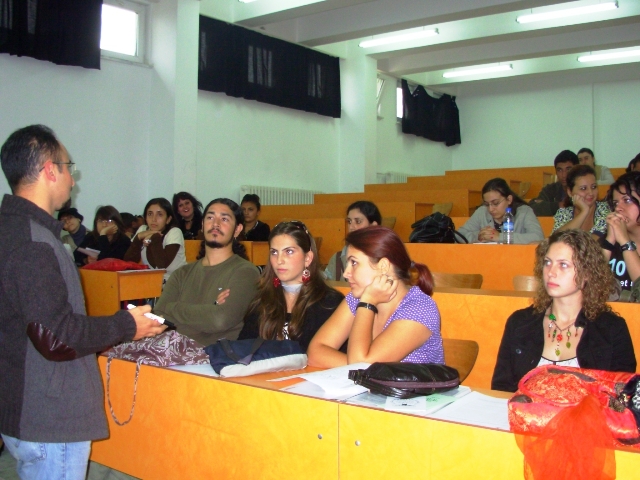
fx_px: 703
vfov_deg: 37.7
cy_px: 240
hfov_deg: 49.0
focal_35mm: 38
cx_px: 320
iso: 133
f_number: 2.9
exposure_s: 1/85.4
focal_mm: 6.3
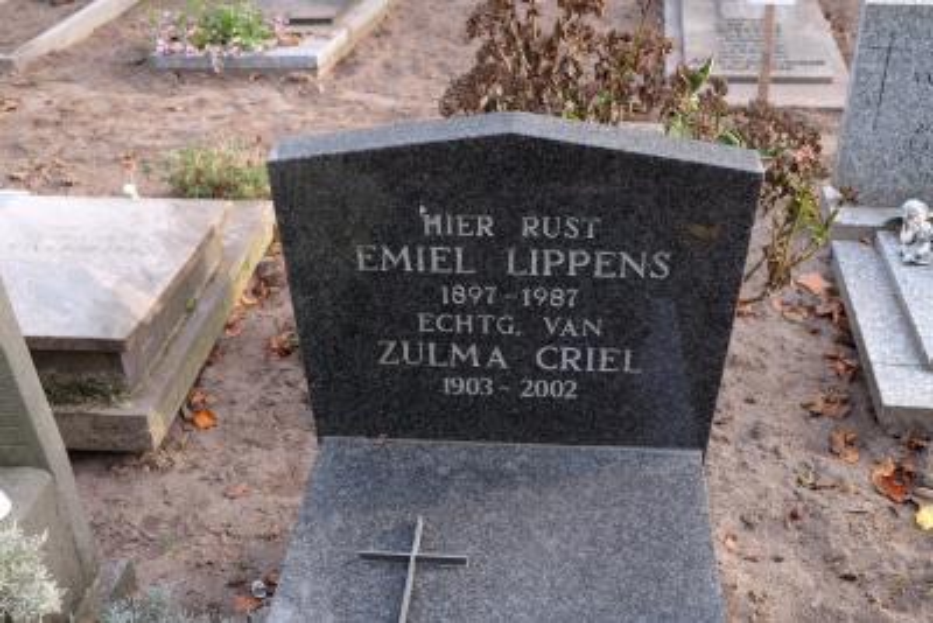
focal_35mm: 38
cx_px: 466
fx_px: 985
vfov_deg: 35.1
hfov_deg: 50.7
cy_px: 312
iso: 200
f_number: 3.6
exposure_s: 1/60
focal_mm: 25.4
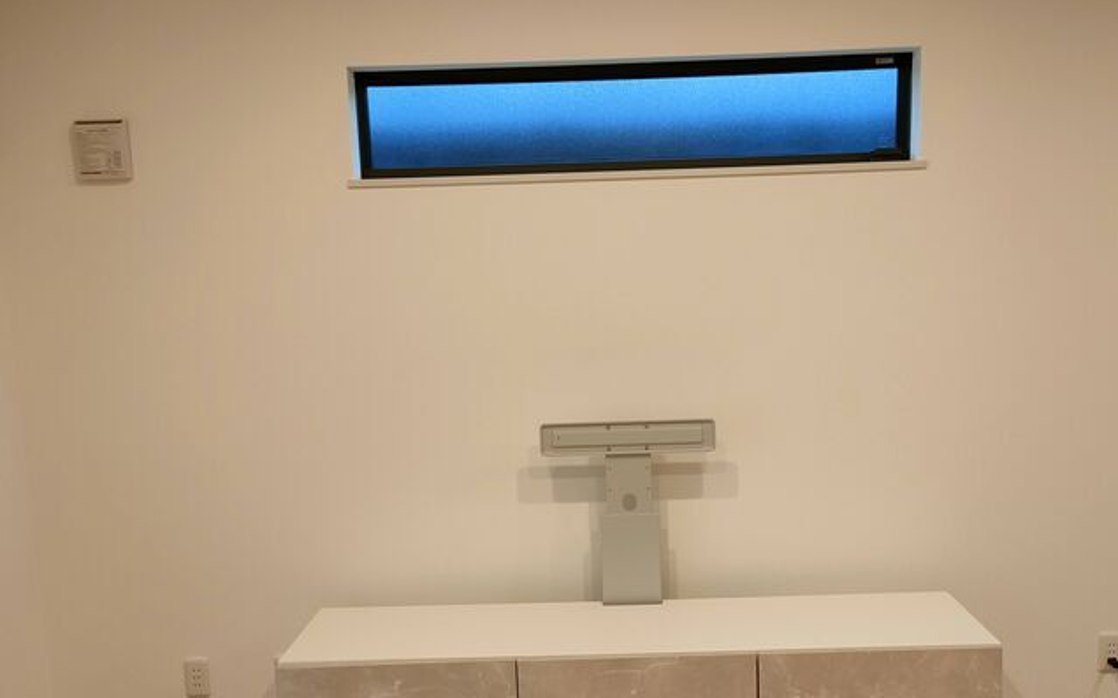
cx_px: 589
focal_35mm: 36
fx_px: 1097
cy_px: 410
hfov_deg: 54.0
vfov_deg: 35.2
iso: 500
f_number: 1.7
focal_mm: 4.73
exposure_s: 1/50
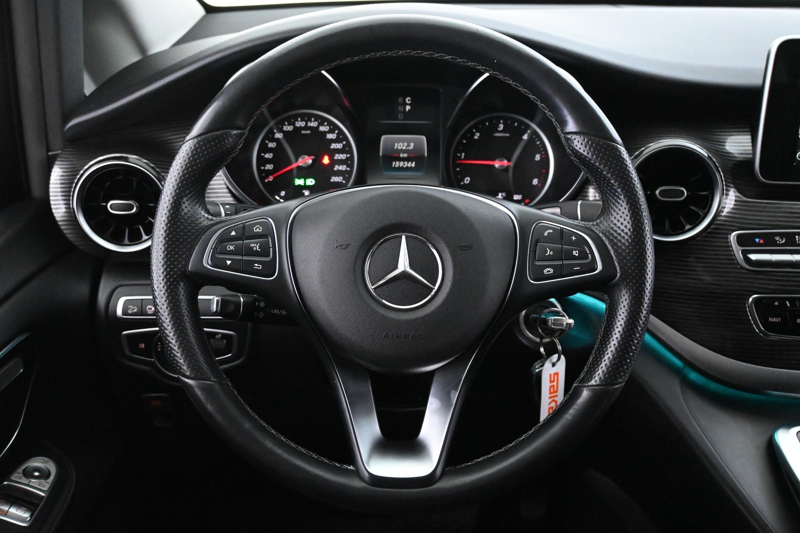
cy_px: 266
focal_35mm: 37
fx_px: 817
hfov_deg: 52.2
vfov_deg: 36.2
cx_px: 400
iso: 10000
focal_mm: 24.5
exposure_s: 1/40
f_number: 4.2
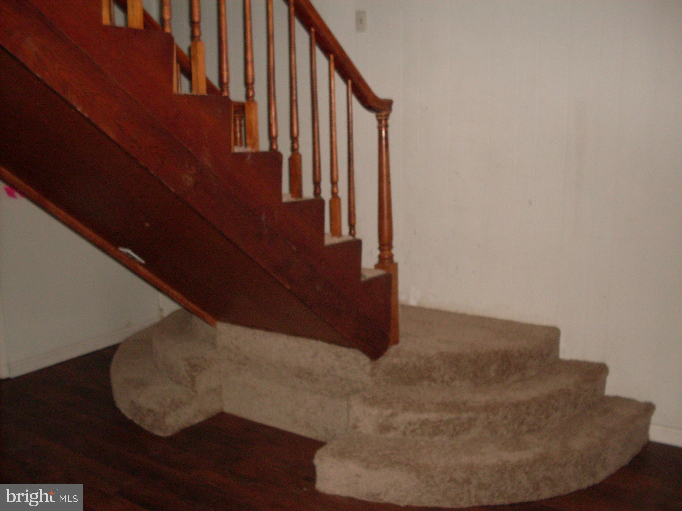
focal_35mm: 38
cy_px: 256
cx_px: 341
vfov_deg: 37.7
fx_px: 749
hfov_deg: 49.0
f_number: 2.8
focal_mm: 6.3
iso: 120
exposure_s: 1/45
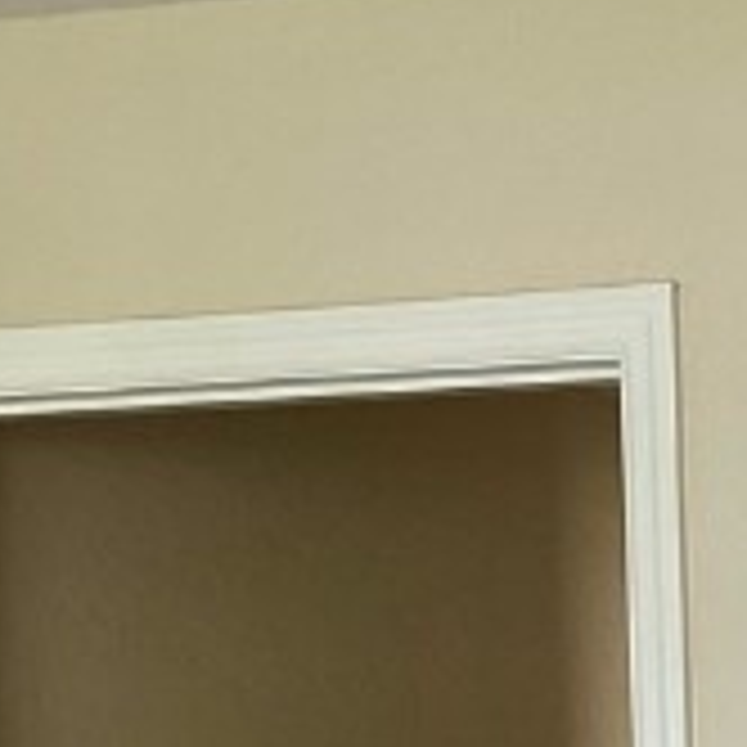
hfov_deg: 11.5
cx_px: 1296
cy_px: 1413
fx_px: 3467
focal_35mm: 142
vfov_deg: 11.3
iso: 100
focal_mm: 5.1
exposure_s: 1/120
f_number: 1.6
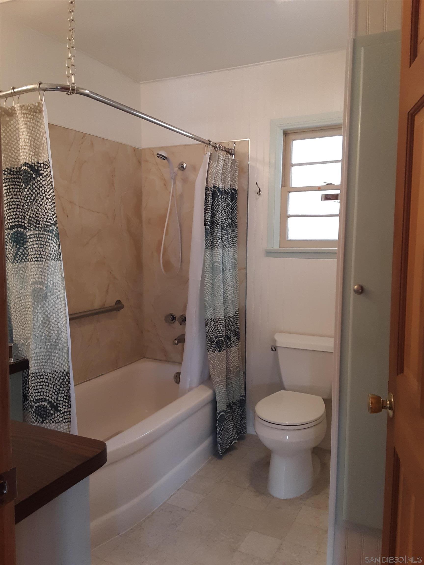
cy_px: 282
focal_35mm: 28
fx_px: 457
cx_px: 212
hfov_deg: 49.7
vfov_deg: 63.4
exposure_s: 1/40
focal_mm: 2.91
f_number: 1.9
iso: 100
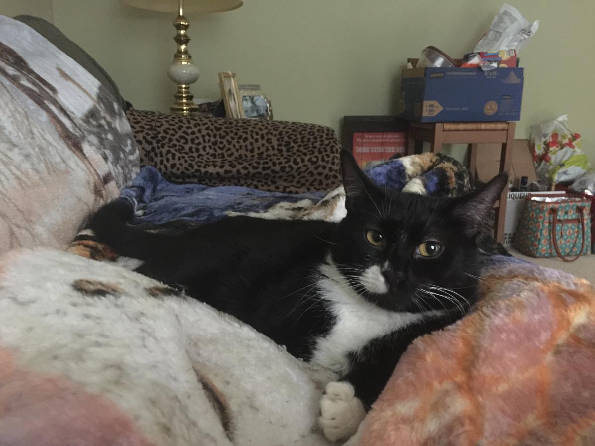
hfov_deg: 61.7
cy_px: 223
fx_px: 498
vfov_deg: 48.2
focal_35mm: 29
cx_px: 298
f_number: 2.2
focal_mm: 4.15
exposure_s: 1/4
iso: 200
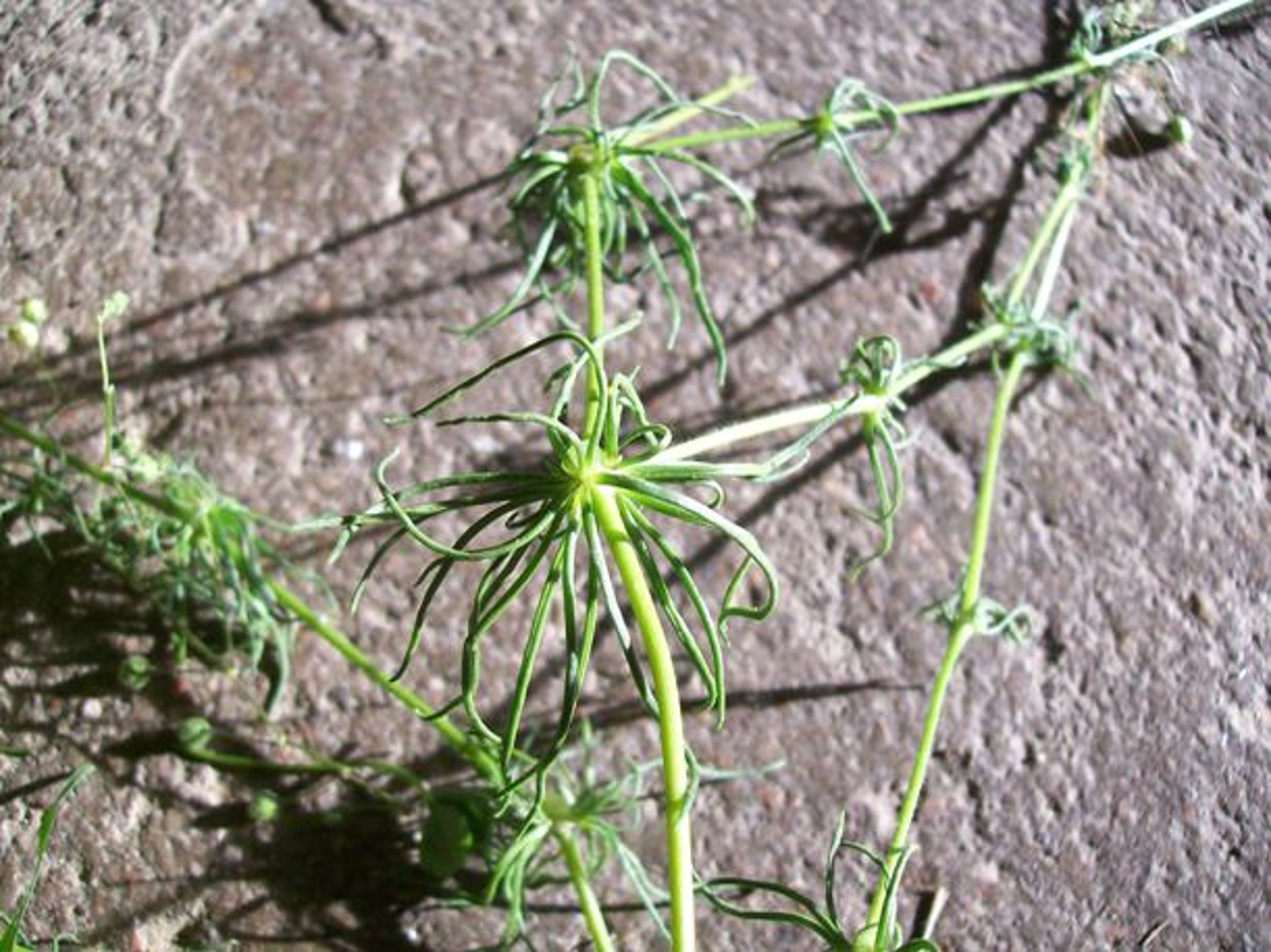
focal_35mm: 36
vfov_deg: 39.6
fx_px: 1322
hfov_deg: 51.4
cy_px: 476
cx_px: 636
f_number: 2.7
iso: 160
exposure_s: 1/61.9
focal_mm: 6
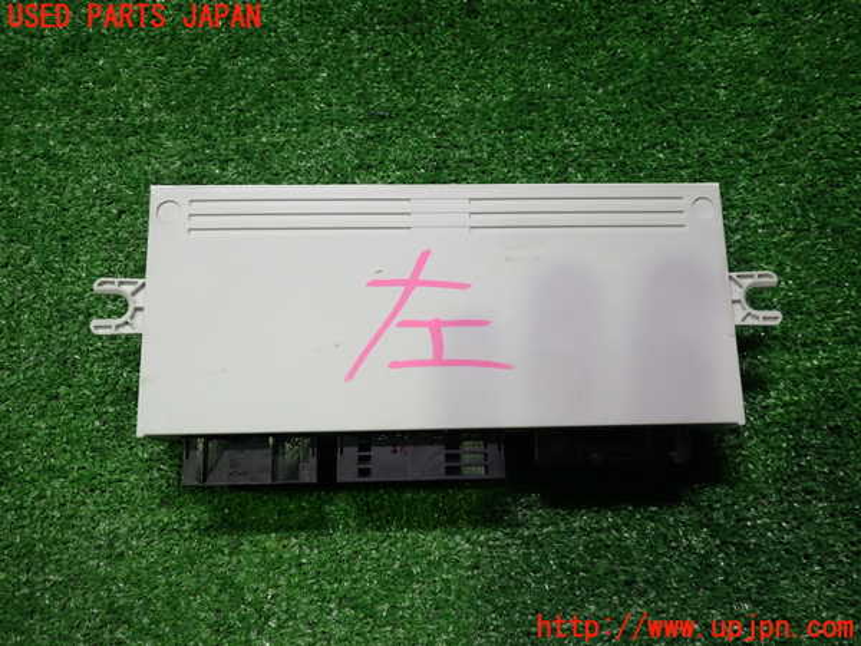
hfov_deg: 60.0
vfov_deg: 46.8
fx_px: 746
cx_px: 430
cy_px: 323
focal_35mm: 30
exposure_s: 1/30
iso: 200
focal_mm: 5.4
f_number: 2.3
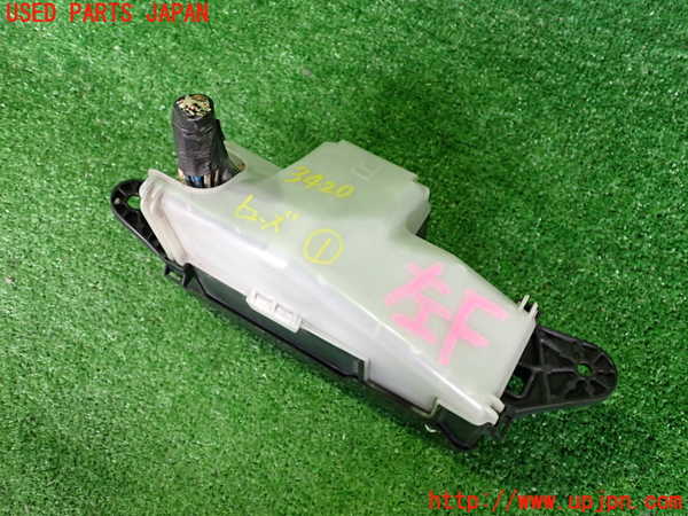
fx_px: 636
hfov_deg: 56.8
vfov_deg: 44.2
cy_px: 258
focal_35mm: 32
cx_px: 344
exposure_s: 1/30
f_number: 2.4
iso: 500
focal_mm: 5.79
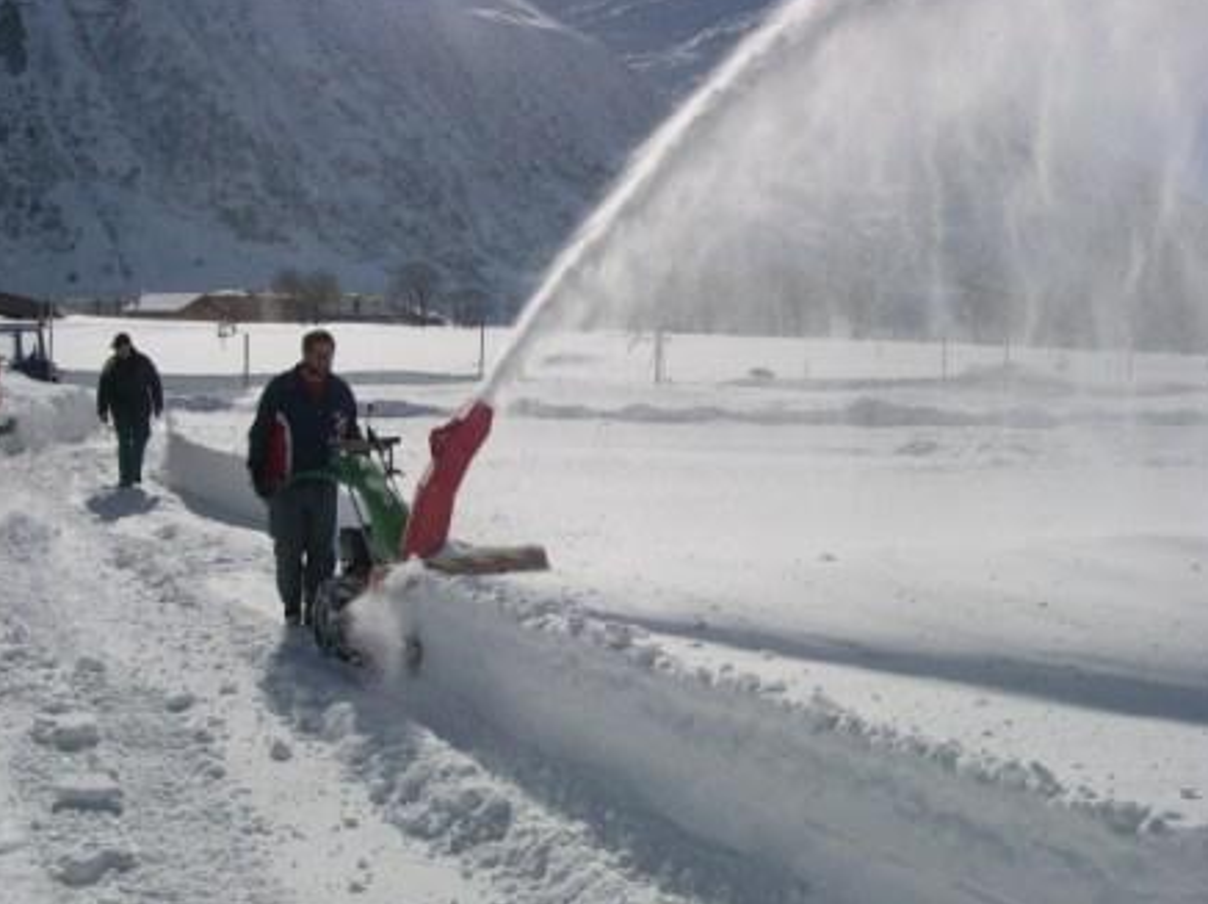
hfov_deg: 47.9
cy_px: 448
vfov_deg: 36.8
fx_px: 1360
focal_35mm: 39
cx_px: 605
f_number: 7.6
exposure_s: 1/990
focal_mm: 8
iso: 100
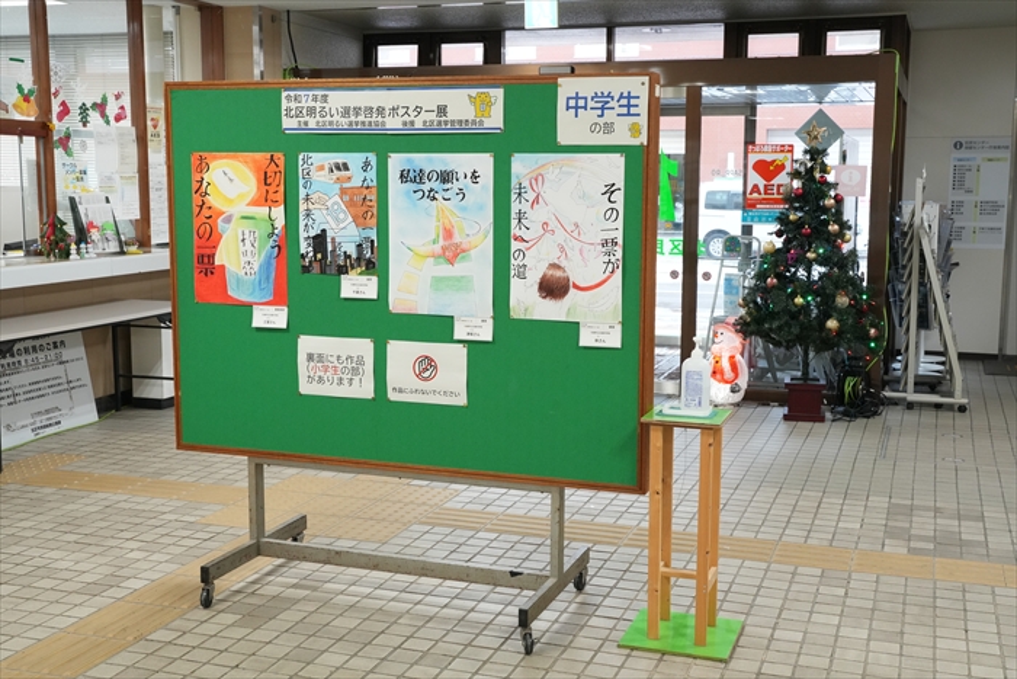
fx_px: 1215
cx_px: 508
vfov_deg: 31.2
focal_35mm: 43
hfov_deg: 45.4
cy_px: 340
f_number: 10
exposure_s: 1/50
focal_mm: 43
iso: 4000
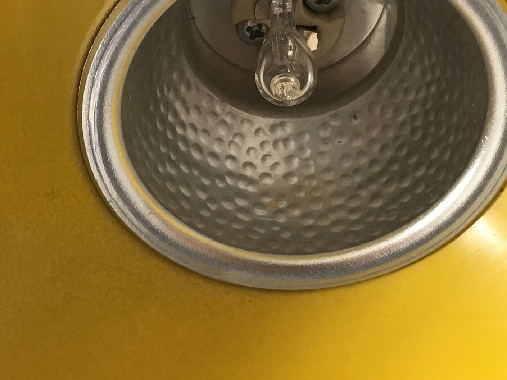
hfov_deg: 23.6
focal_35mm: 83
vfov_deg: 17.8
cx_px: 240
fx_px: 1216
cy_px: 235
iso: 40
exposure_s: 1/33
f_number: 2.2
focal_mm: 4.15
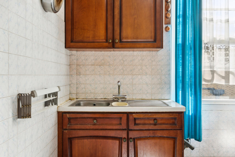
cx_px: 118
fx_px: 228
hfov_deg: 54.4
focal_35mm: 35
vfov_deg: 37.9
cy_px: 78
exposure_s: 1/30
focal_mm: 35
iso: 1000
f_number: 11
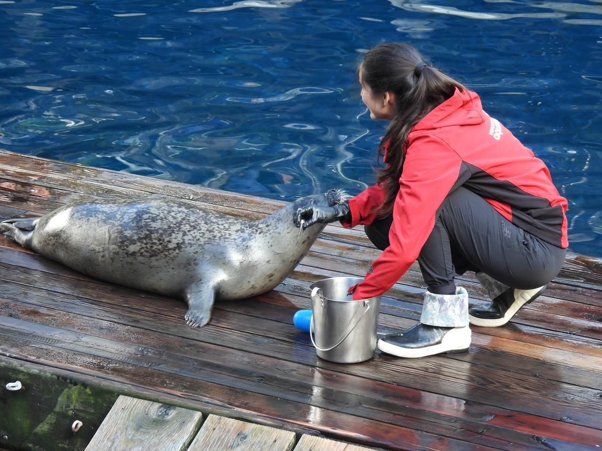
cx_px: 301
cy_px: 226
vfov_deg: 11.0
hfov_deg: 14.6
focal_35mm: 135
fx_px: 2348
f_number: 4
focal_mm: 24.1
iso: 320
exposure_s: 1/60
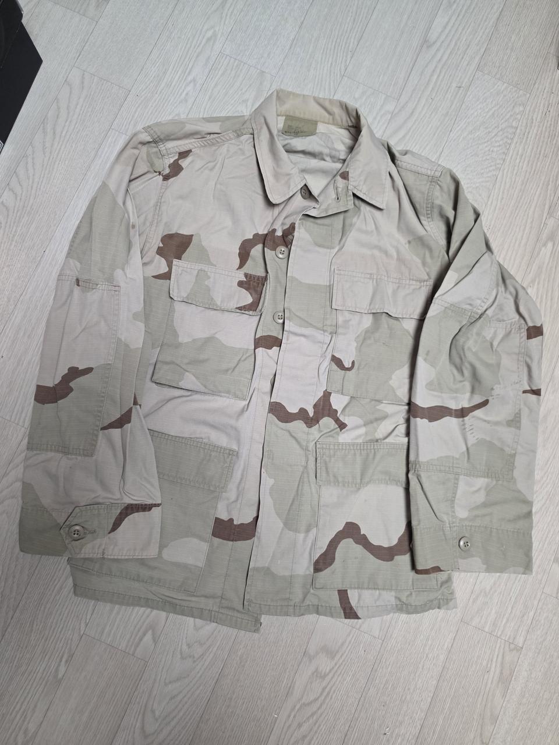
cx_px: 280
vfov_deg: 73.9
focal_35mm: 23
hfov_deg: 58.9
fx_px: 495
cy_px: 372
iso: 250
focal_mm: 6.5
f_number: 1.4
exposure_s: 1/120
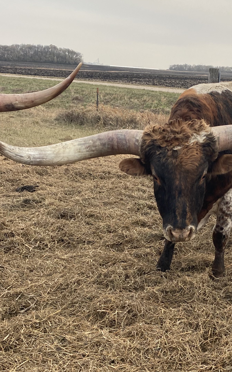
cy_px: 249
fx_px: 526
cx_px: 192
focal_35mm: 52
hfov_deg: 24.4
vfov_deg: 38.4
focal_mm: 4.25
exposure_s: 1/121
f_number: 1.8
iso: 40
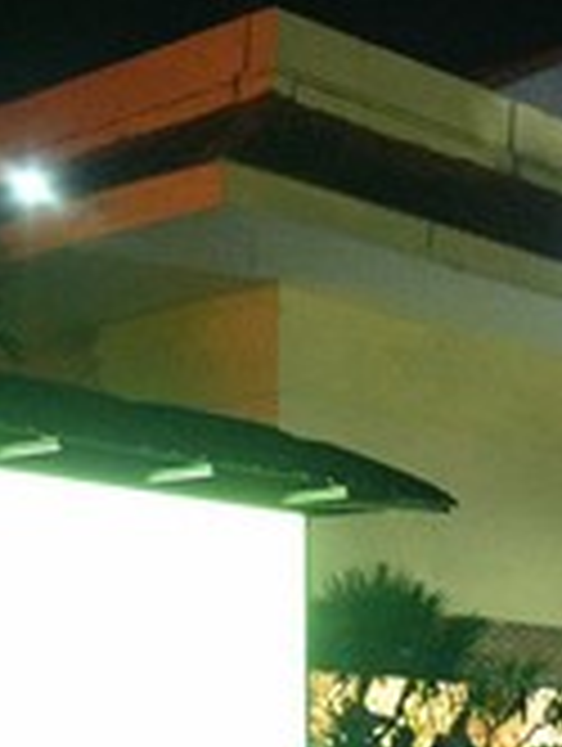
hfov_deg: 13.3
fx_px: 1943
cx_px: 1236
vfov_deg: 20.5
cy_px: 860
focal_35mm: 90
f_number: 4
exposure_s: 1/250
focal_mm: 24
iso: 20000
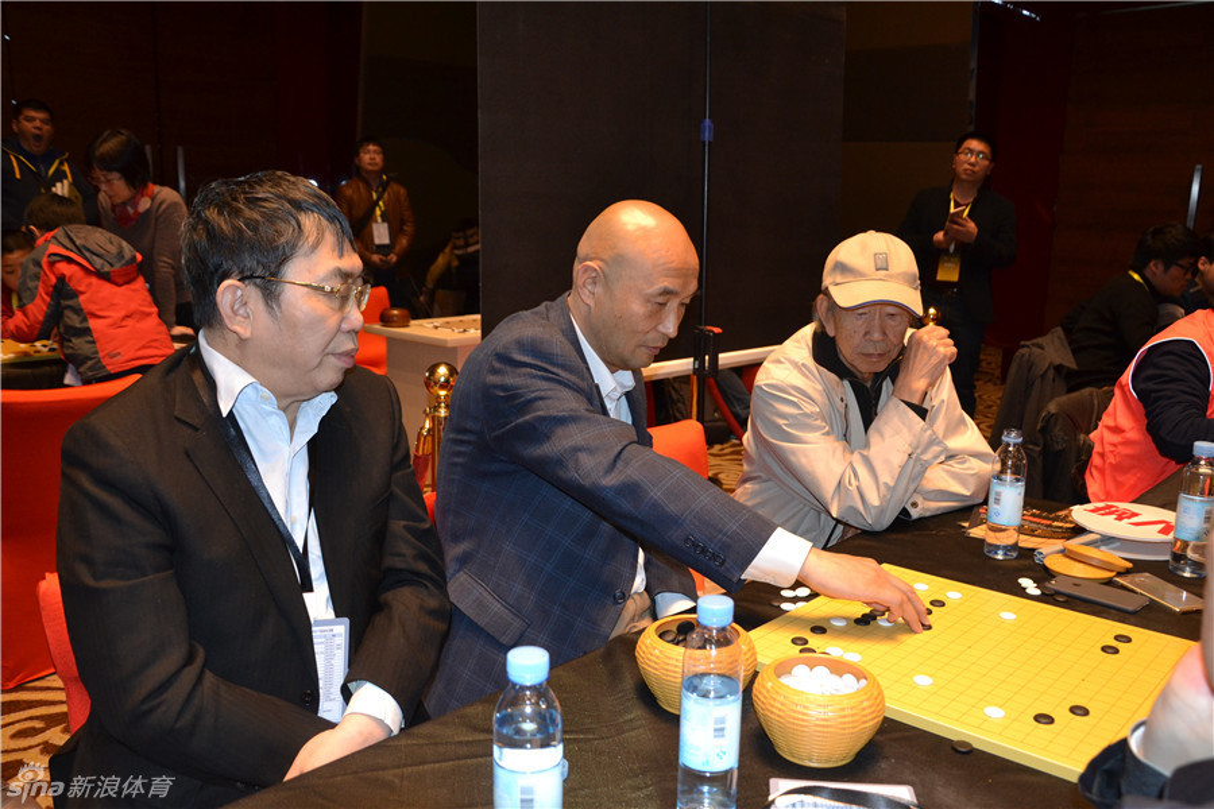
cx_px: 607
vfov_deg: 41.7
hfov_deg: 59.5
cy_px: 404
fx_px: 1062
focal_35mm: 32
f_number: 3.8
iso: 900
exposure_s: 1/60
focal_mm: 21
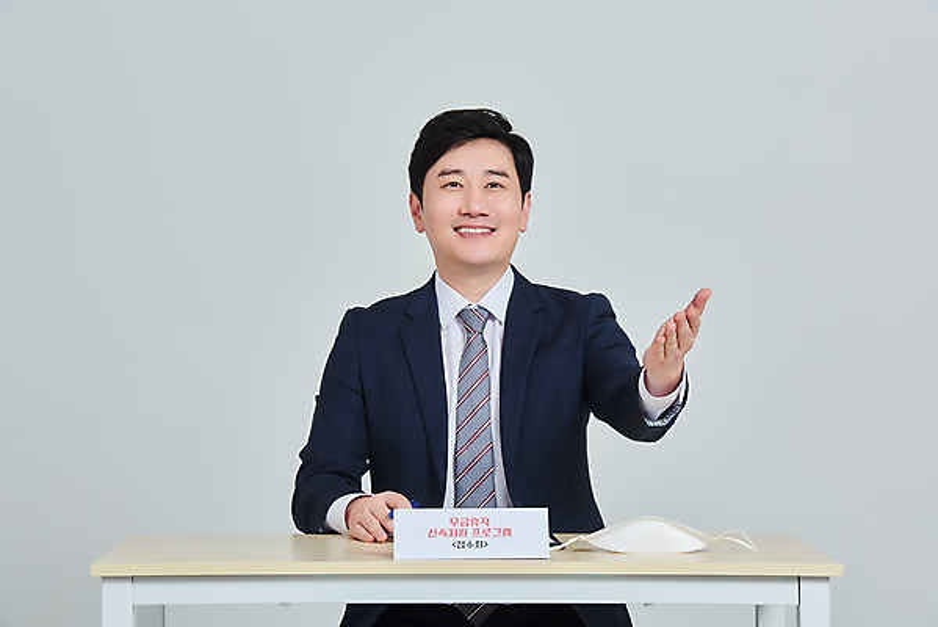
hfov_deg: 16.4
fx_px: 3258
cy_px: 314
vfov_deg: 11.0
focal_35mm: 125
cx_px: 469
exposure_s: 1/125
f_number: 14
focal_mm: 125
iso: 100
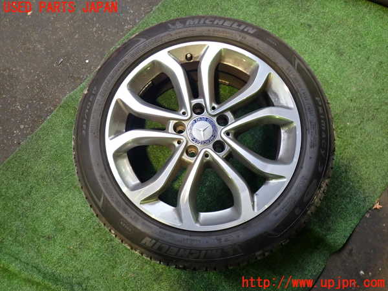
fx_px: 336
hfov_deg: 60.0
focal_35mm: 30
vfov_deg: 46.8
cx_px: 194
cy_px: 146
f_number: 2.3
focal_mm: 5.4
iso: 400
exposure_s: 1/30
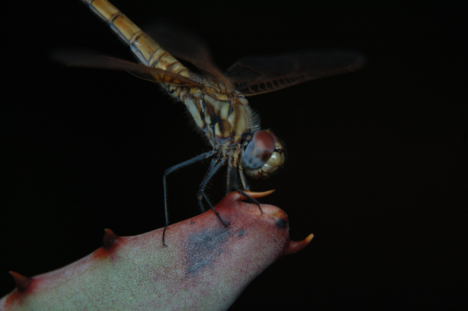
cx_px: 234
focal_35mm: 158
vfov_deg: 8.7
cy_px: 156
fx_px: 2046
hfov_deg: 13.1
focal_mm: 105
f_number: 8
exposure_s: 1/250
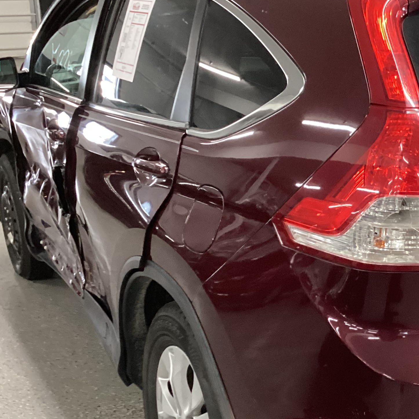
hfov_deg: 26.6
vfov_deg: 27.7
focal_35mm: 62
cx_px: 390
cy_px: 231
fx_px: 849
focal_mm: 3.3
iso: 400
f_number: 2.4
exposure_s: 1/60
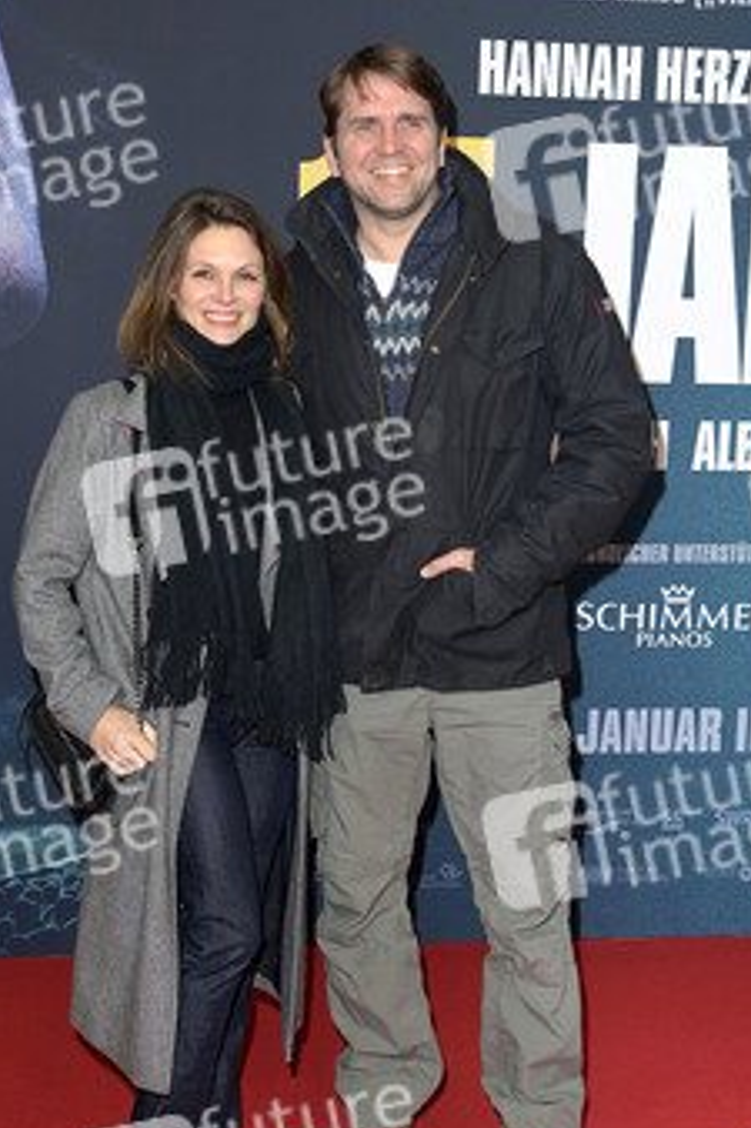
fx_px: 1629
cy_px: 664
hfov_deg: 26.0
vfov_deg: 38.1
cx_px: 350
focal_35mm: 52
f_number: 5.6
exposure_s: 1/250
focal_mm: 44
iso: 640
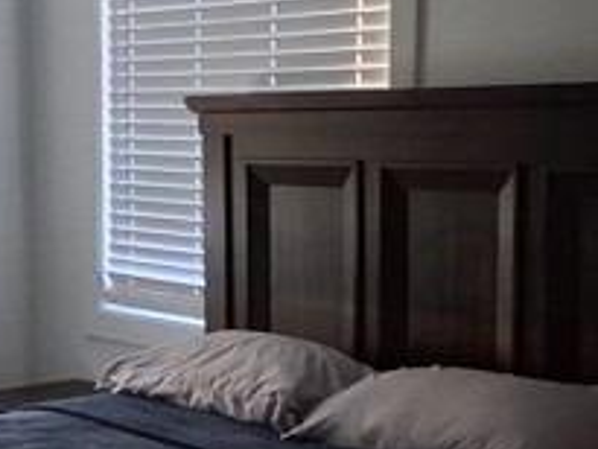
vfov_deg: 18.2
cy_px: 277
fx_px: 1400
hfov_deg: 23.8
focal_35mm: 81
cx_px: 140
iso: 800
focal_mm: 3.98
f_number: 1.8
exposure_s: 1/25
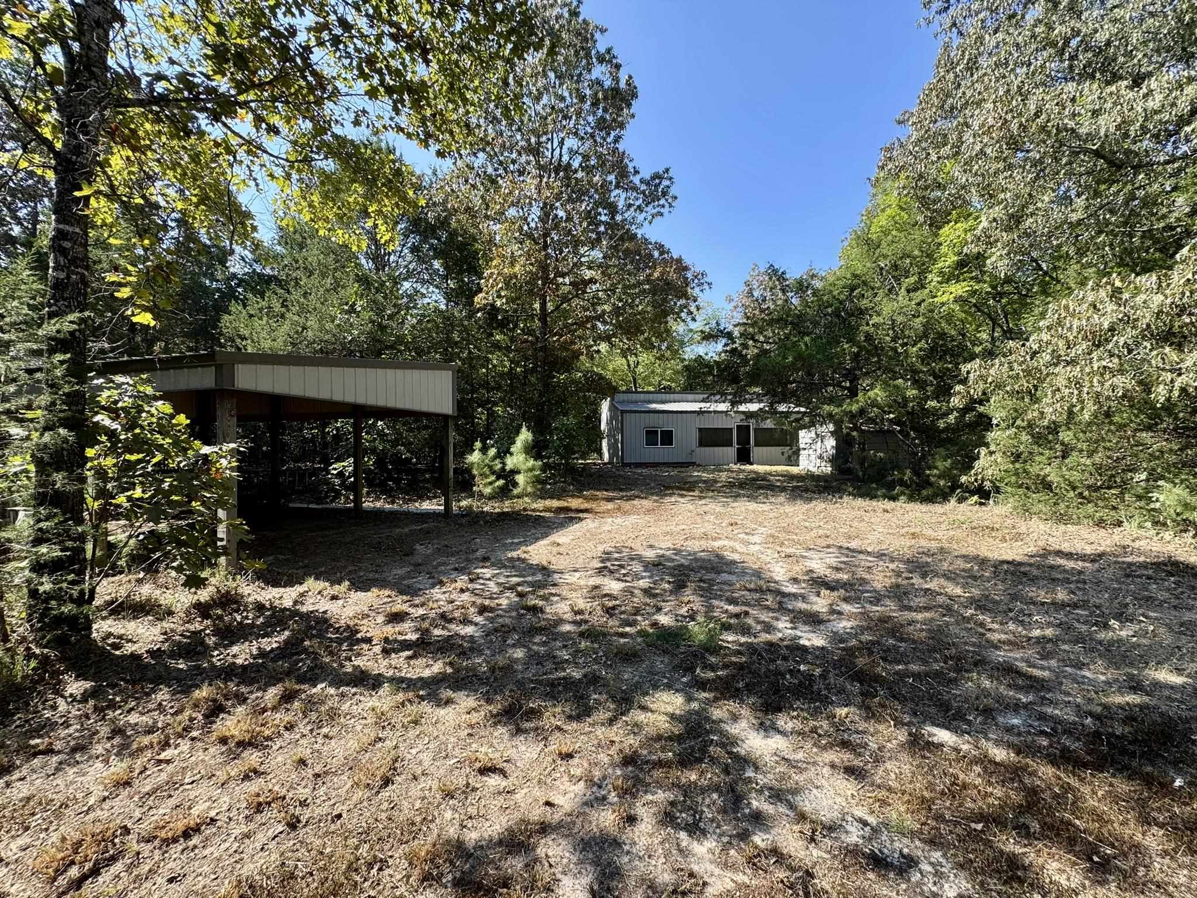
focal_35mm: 14
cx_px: 598
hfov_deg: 102.1
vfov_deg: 85.7
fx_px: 484
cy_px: 449
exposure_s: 1/381
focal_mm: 2.22
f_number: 2.2
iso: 40
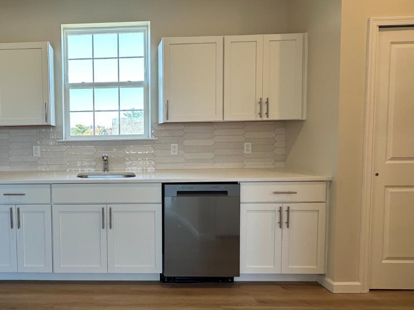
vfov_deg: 53.1
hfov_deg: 62.5
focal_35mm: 26
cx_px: 93
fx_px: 311
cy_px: 152
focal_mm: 2.22
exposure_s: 1/120
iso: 80
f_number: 2.2
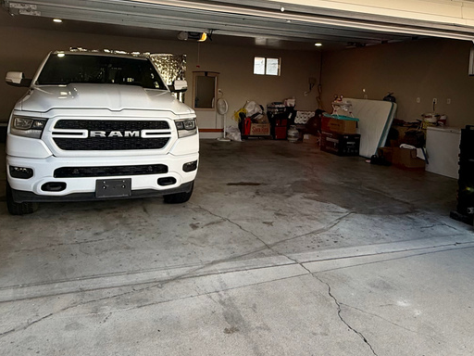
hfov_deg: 63.3
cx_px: 211
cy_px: 104
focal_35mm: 28
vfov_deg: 48.4
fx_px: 383
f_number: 2.2
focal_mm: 2.22
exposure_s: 1/123
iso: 50
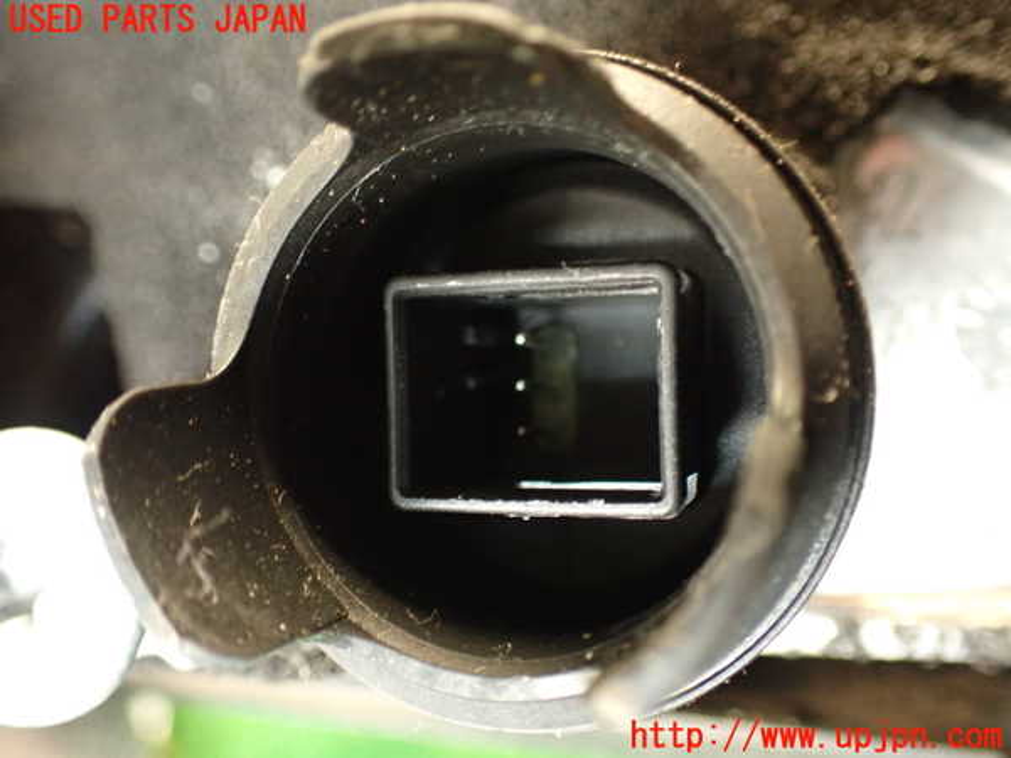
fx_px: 1051
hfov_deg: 51.4
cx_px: 506
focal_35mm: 36
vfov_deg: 39.7
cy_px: 379
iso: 800
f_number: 2.5
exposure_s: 1/15
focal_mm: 6.37
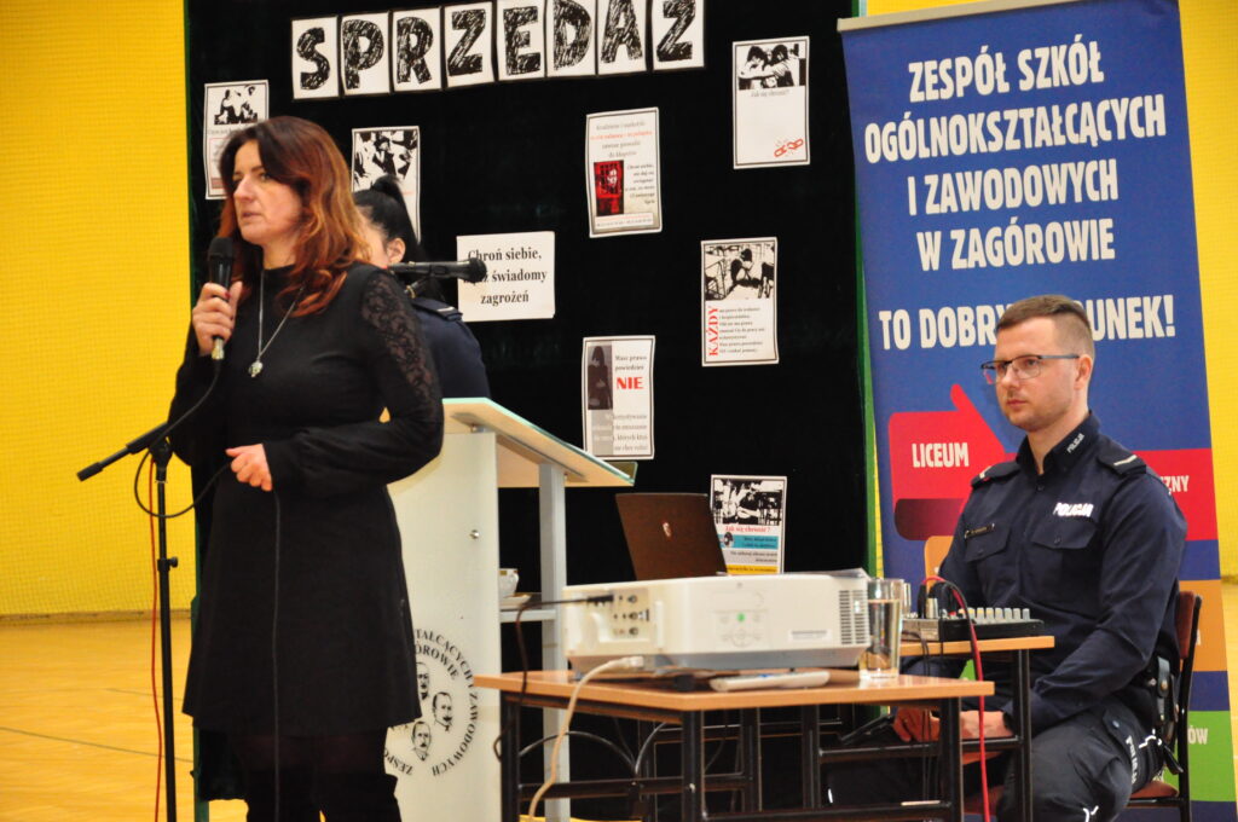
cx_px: 619
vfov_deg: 11.4
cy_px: 411
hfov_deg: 17.1
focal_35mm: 120
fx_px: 4121
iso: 3200
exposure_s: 1/80
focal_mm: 80
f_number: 5.3
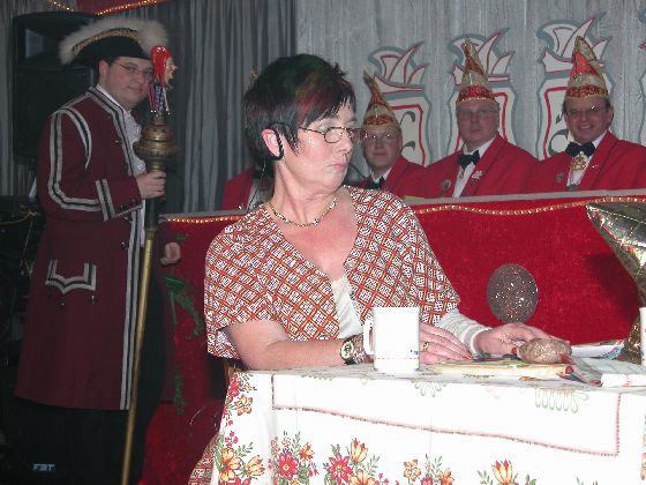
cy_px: 242
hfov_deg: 23.6
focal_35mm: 83
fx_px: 1549
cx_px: 323
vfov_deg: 17.8
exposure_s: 1/125
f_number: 3.5
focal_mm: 21
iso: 100
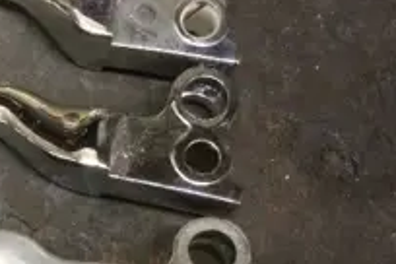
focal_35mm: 71
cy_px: 260
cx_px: -29
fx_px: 781
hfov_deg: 26.4
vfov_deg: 18.7
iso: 320
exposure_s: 1/20
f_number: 2.2
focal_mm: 4.15
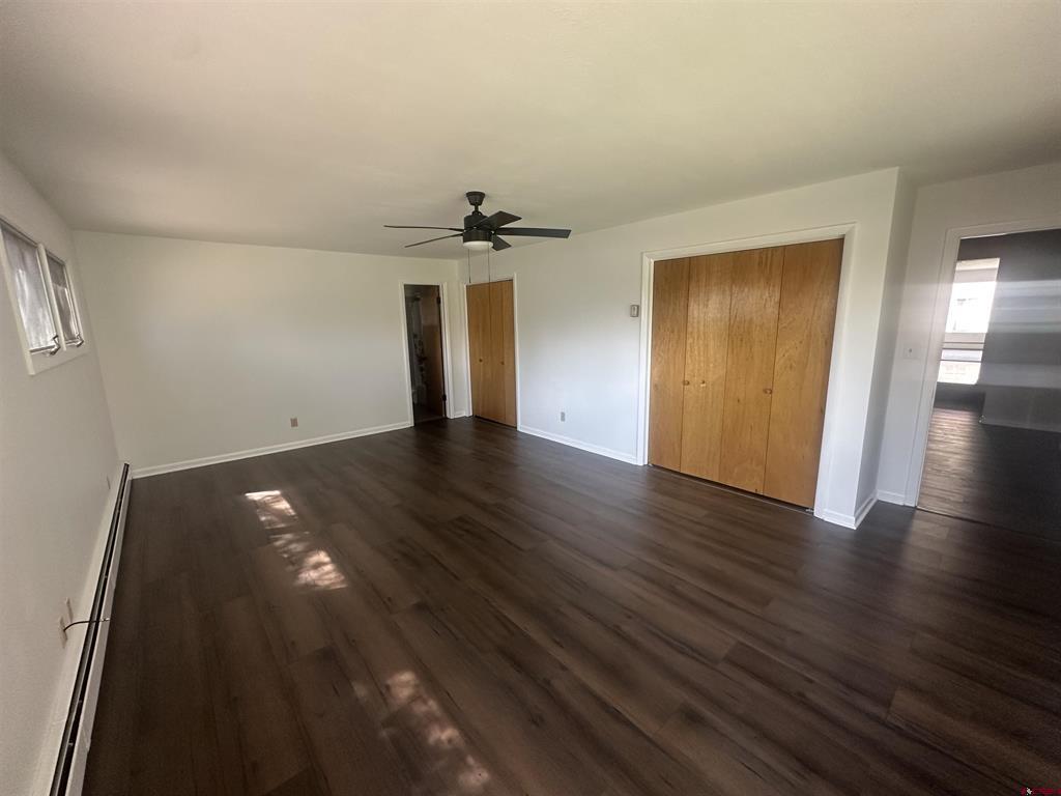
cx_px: 530
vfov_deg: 85.7
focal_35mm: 14
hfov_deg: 102.1
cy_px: 398
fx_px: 429
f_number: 2.2
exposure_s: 1/99
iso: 160
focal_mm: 2.22
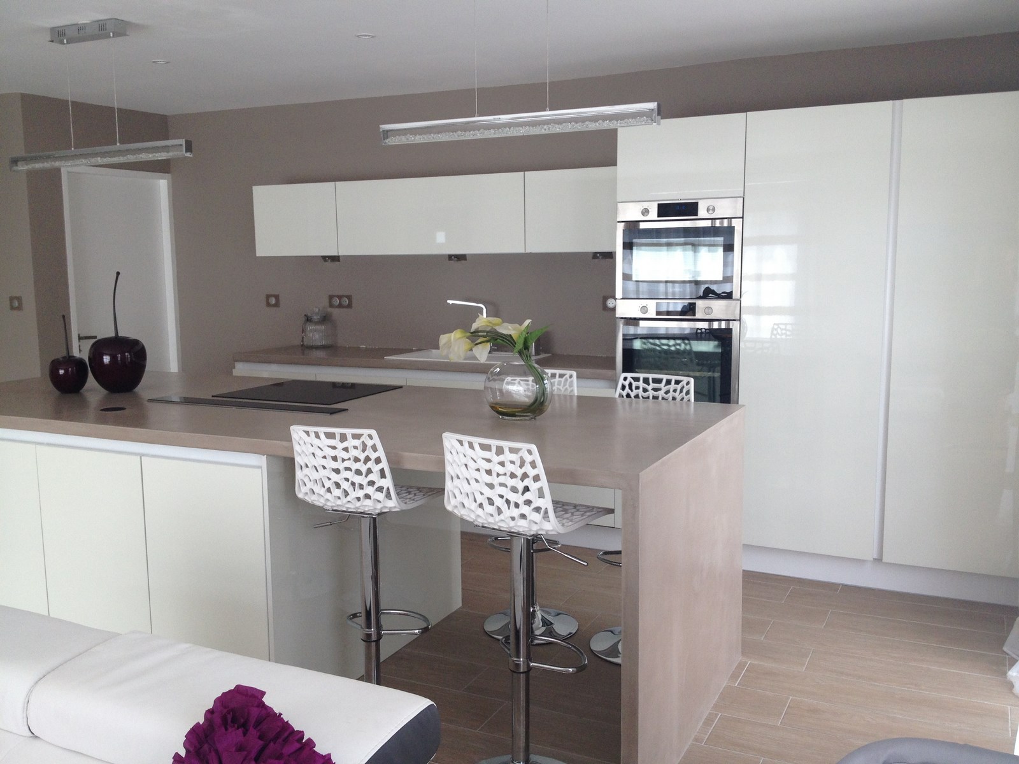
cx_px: 510
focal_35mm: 35
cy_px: 382
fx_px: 1030
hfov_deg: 52.6
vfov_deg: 40.7
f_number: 2.4
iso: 80
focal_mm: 4.28
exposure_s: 1/120
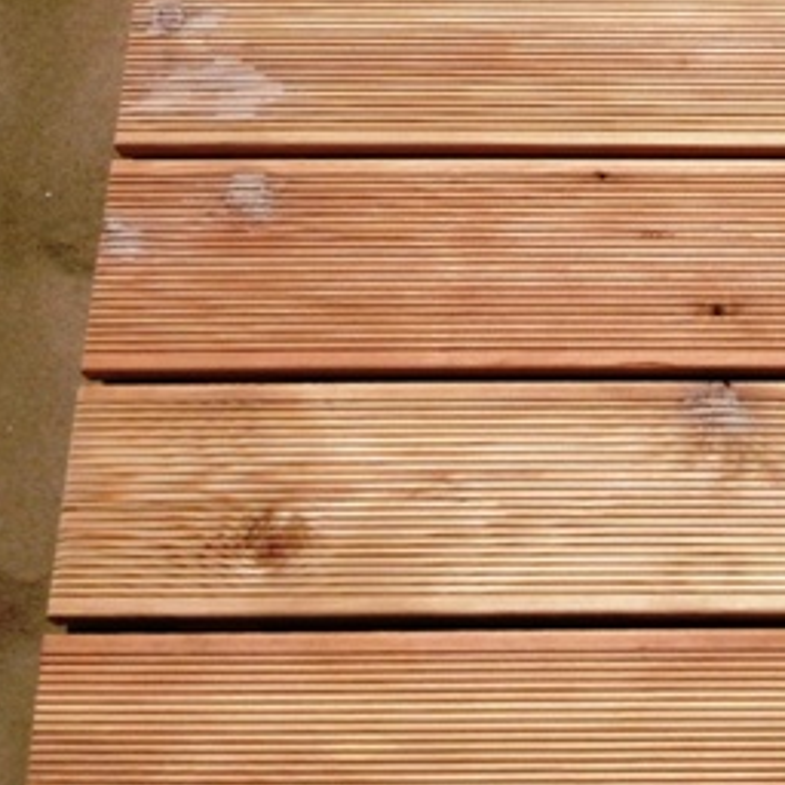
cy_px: -297
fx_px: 2335
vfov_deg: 17.6
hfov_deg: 18.6
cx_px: 764
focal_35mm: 91
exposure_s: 1/5435
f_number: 2.4
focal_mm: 4.12
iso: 50
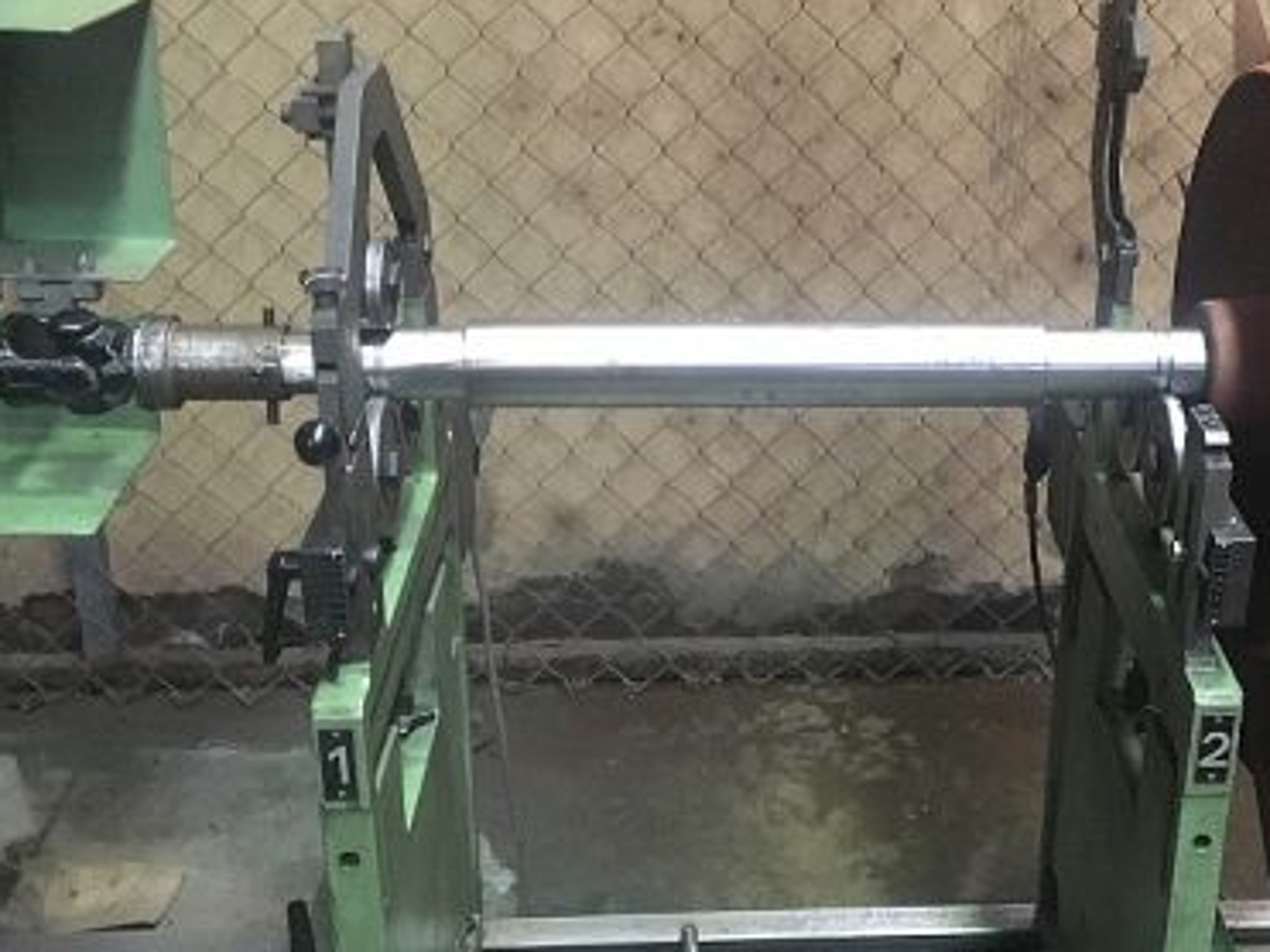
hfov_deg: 37.6
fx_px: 1834
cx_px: 893
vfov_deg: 29.1
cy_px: 459
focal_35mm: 50
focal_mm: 4.15
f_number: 2.2
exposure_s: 1/17
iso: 320
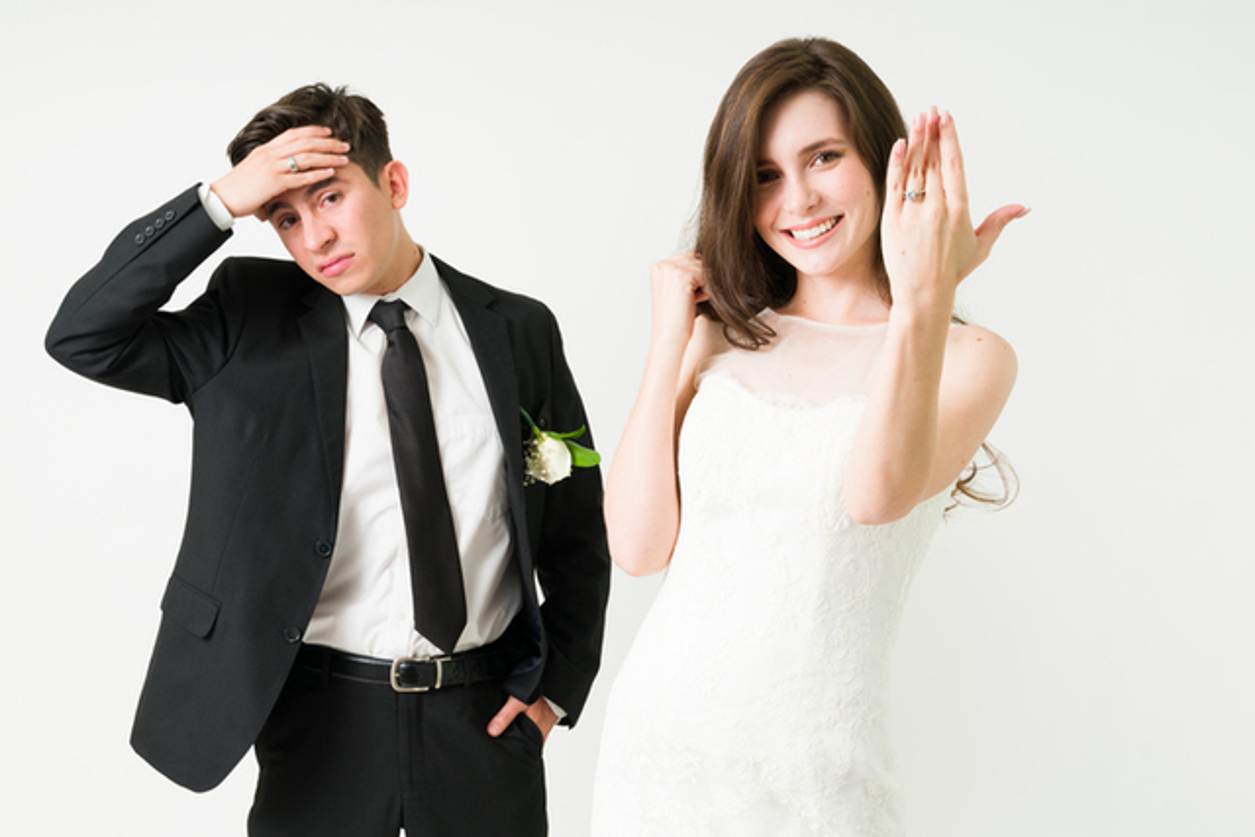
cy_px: 418
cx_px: 628
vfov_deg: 25.5
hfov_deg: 37.5
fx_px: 1848
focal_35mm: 53
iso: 125
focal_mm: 53
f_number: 8
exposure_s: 1/200
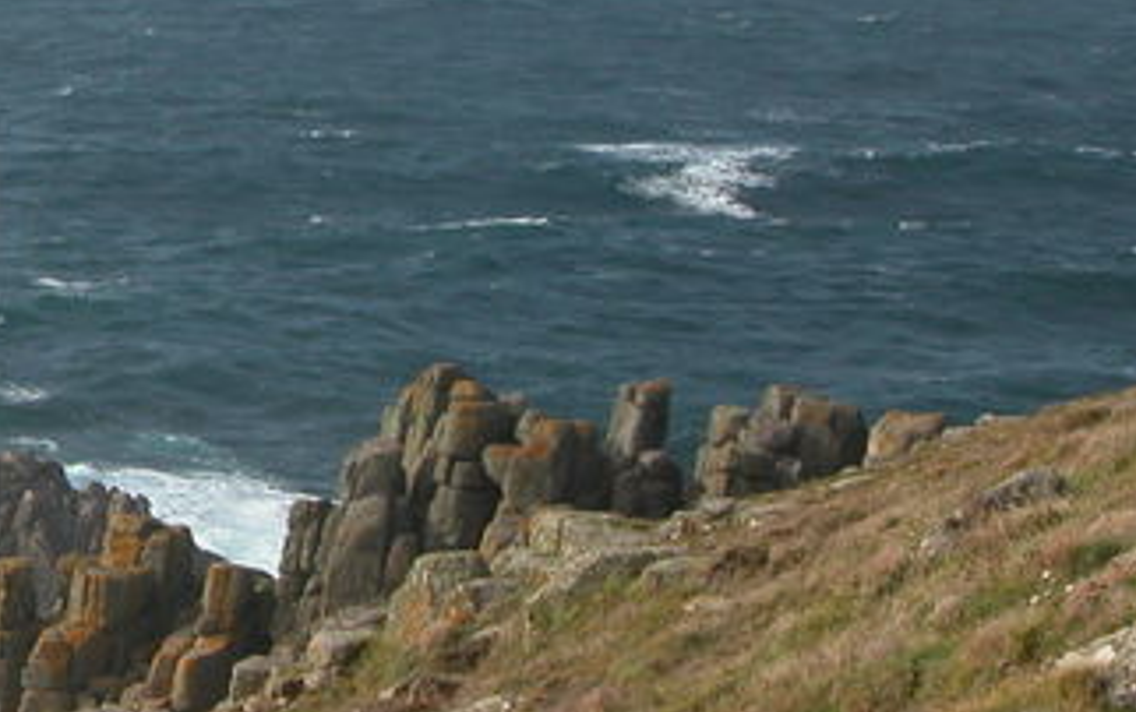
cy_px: 194
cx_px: -243
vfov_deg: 9.2
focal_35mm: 142
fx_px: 4401
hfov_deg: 14.2
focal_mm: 13.7
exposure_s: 1/372
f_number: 6.2
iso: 100
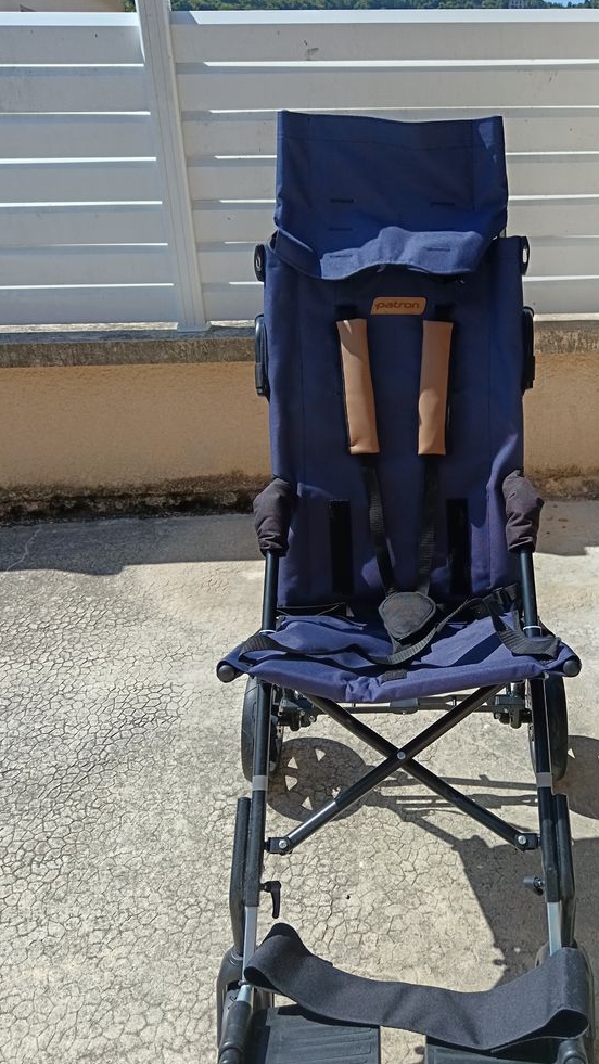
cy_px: 529
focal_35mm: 30
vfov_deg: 64.3
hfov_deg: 38.5
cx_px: 402
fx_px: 847
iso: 100
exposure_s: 1/744
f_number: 1.9
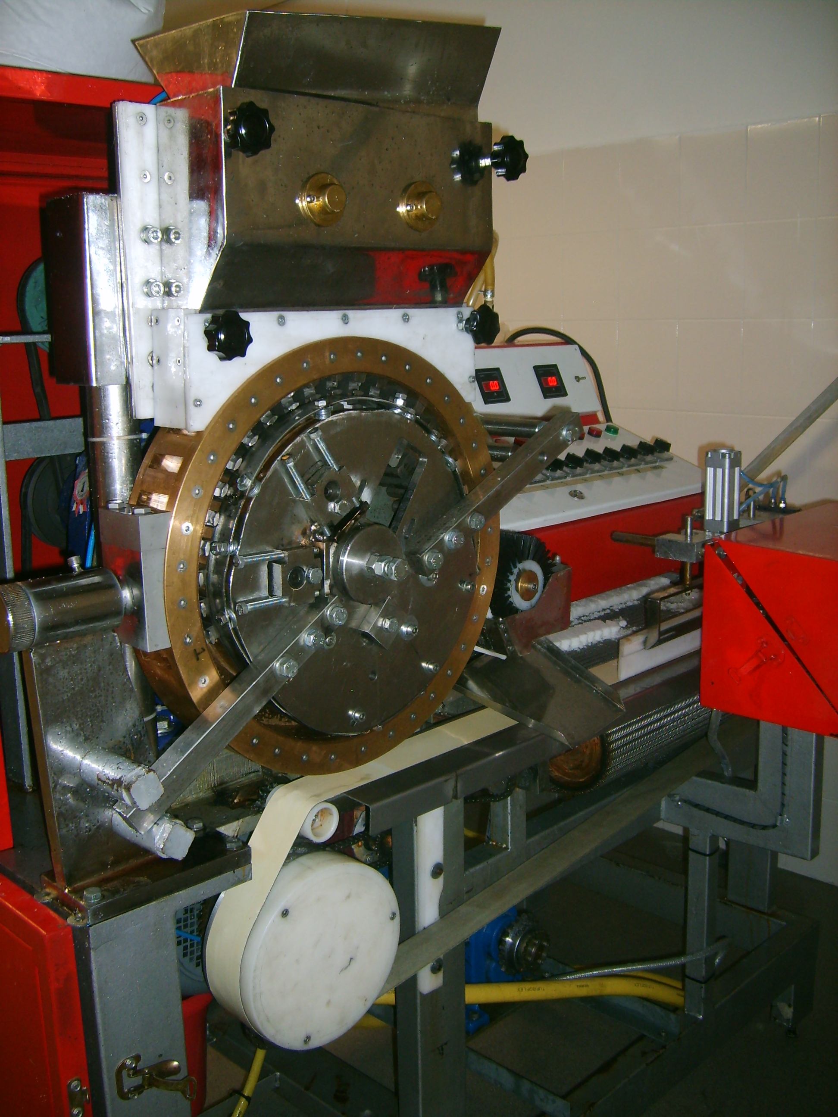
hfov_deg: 40.7
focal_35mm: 35
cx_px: 419
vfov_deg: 52.6
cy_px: 558
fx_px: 1130
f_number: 2.8
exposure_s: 1/30
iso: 100
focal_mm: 5.8
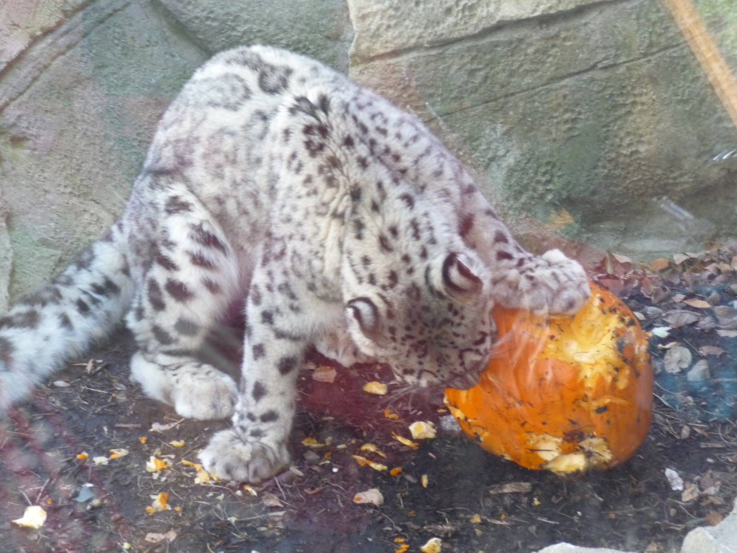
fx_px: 2193
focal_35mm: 103
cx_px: 368
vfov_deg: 14.4
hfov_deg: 19.1
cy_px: 276
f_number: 4.7
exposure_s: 1/40
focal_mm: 17.5
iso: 400
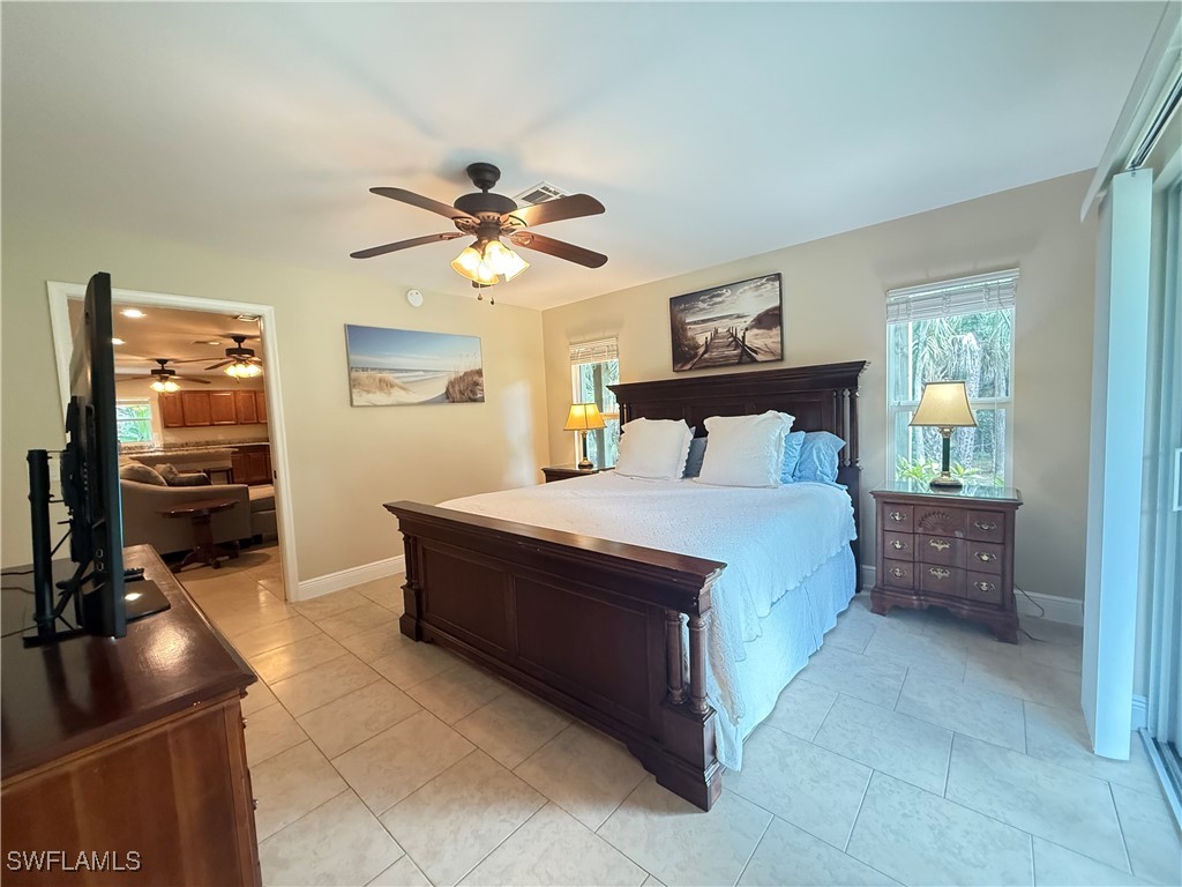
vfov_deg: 85.7
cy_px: 444
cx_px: 591
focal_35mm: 14
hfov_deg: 102.1
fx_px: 478
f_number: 2.2
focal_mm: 2.22
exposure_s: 1/60
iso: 640
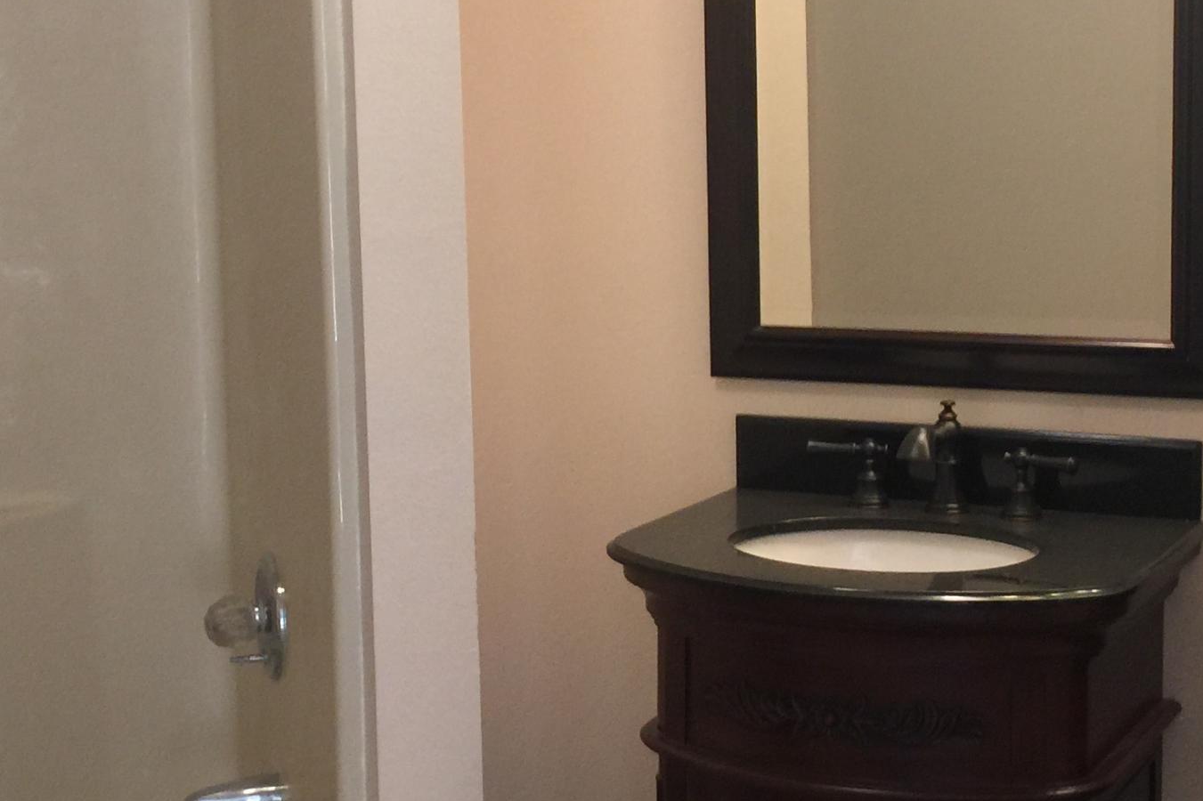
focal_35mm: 67
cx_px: 695
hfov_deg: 30.0
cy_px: 352
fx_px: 2238
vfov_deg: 20.3
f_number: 2.2
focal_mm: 4.15
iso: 40
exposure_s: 1/30
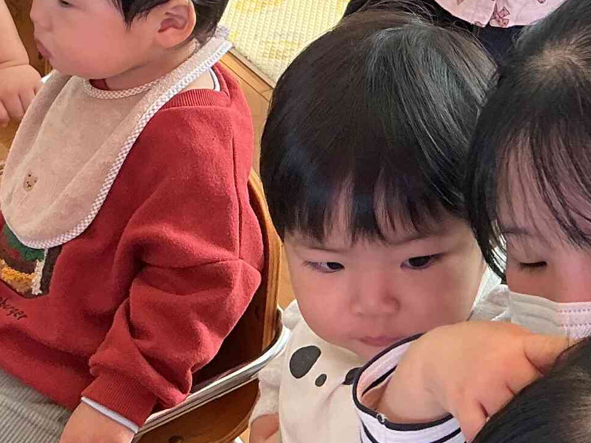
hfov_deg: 20.0
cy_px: -51
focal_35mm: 96
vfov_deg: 15.0
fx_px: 1639
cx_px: 558
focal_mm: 3
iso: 32
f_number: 1.8
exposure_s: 1/120
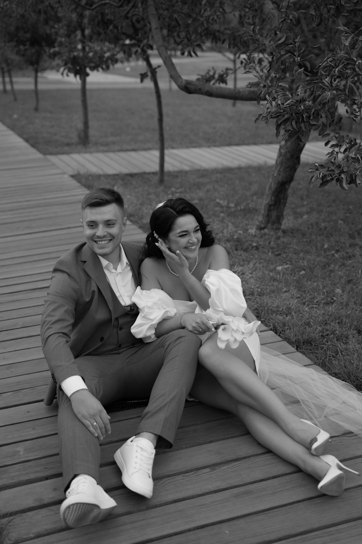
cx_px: 181
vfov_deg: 40.3
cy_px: 272
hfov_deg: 27.5
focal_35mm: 49
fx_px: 739
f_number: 2.8
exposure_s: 1/320
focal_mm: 49
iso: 320
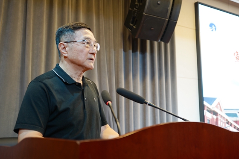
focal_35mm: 39
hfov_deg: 49.6
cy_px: 80
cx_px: 120
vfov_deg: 34.1
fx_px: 259
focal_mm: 39
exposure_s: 1/40
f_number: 4
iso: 400
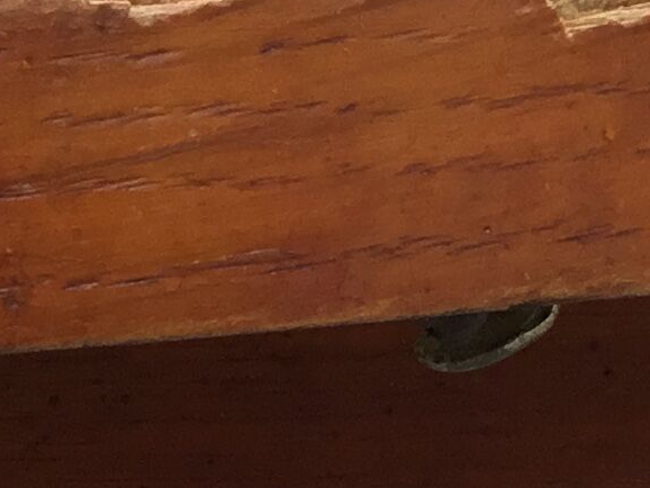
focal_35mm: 175
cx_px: 110
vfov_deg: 8.5
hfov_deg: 11.2
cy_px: 396
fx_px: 3287
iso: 40
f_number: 2.4
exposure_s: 1/100
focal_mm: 3.3
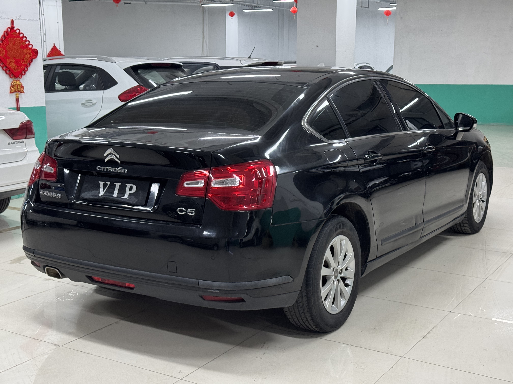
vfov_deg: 30.3
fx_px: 711
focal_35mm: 48
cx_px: 256
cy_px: 192
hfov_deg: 39.7
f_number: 1.78
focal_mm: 6.76
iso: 200
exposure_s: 1/50
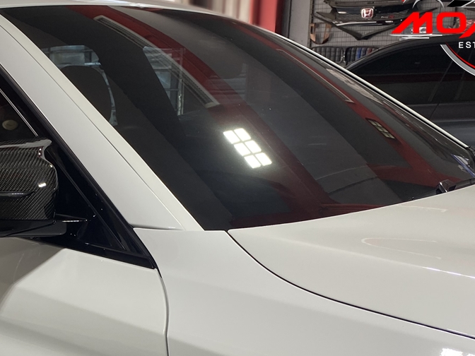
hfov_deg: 32.0
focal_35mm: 58
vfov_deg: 24.4
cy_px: 327
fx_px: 796
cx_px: 74
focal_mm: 4.25
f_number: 1.8
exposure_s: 1/122
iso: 50
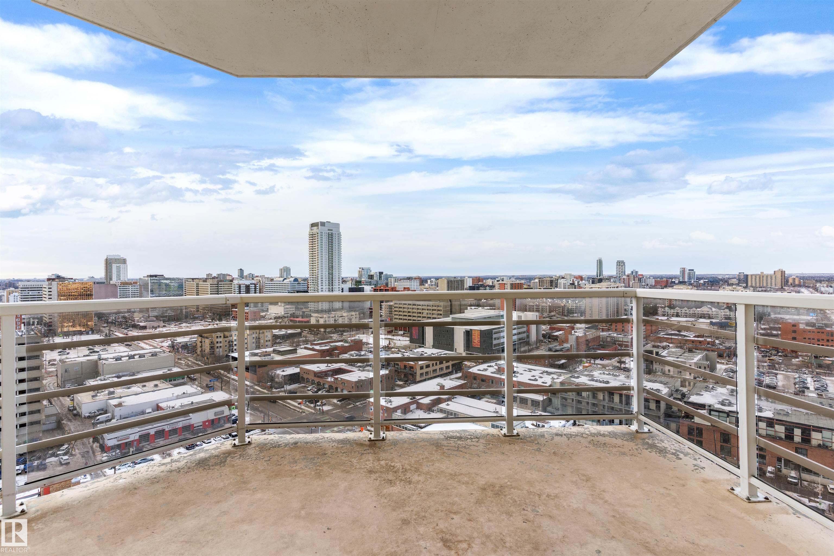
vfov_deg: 70.4
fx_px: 394
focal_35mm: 17
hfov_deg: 93.3
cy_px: 278
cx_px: 417
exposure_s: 1/125
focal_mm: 17
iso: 200
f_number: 8
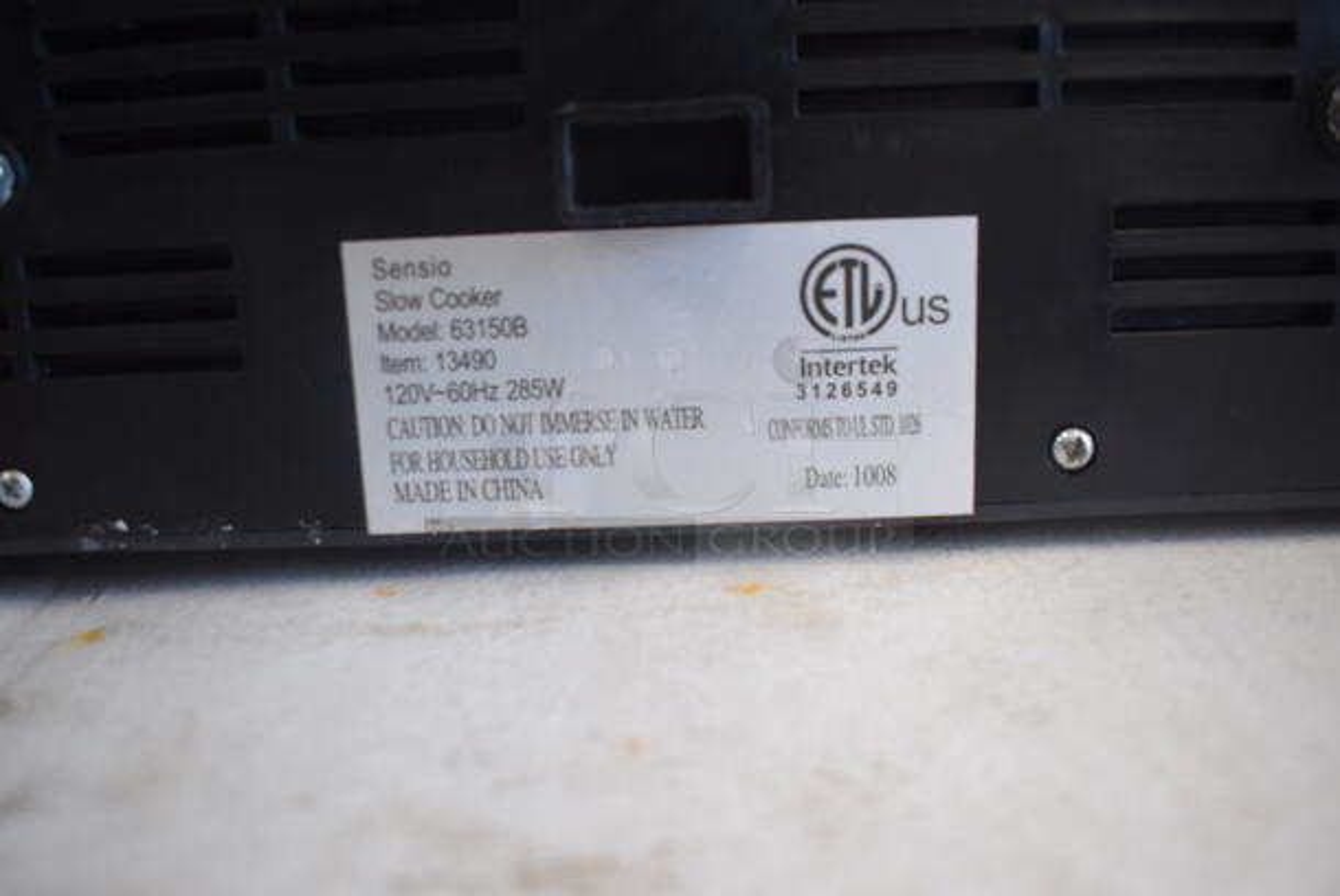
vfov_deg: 41.8
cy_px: 448
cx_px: 670
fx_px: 1174
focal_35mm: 32
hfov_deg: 59.4
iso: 900
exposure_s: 1/125
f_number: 3.8
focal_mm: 21
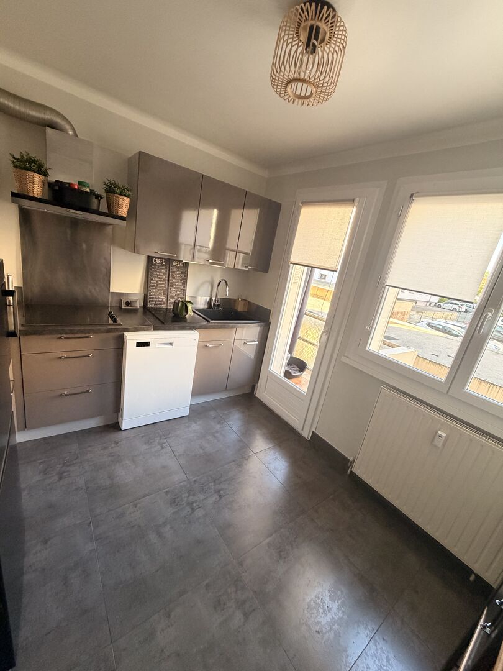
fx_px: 271
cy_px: 336
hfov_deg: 85.7
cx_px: 252
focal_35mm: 14
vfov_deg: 102.1
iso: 320
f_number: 2.2
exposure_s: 1/72
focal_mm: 2.22
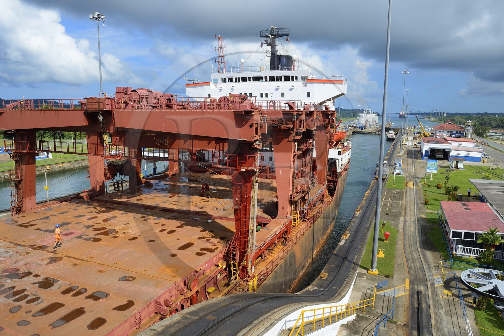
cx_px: 252
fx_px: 336
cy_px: 168
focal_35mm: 24
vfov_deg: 53.1
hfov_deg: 73.8
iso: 200
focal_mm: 24
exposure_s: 1/400
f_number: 11
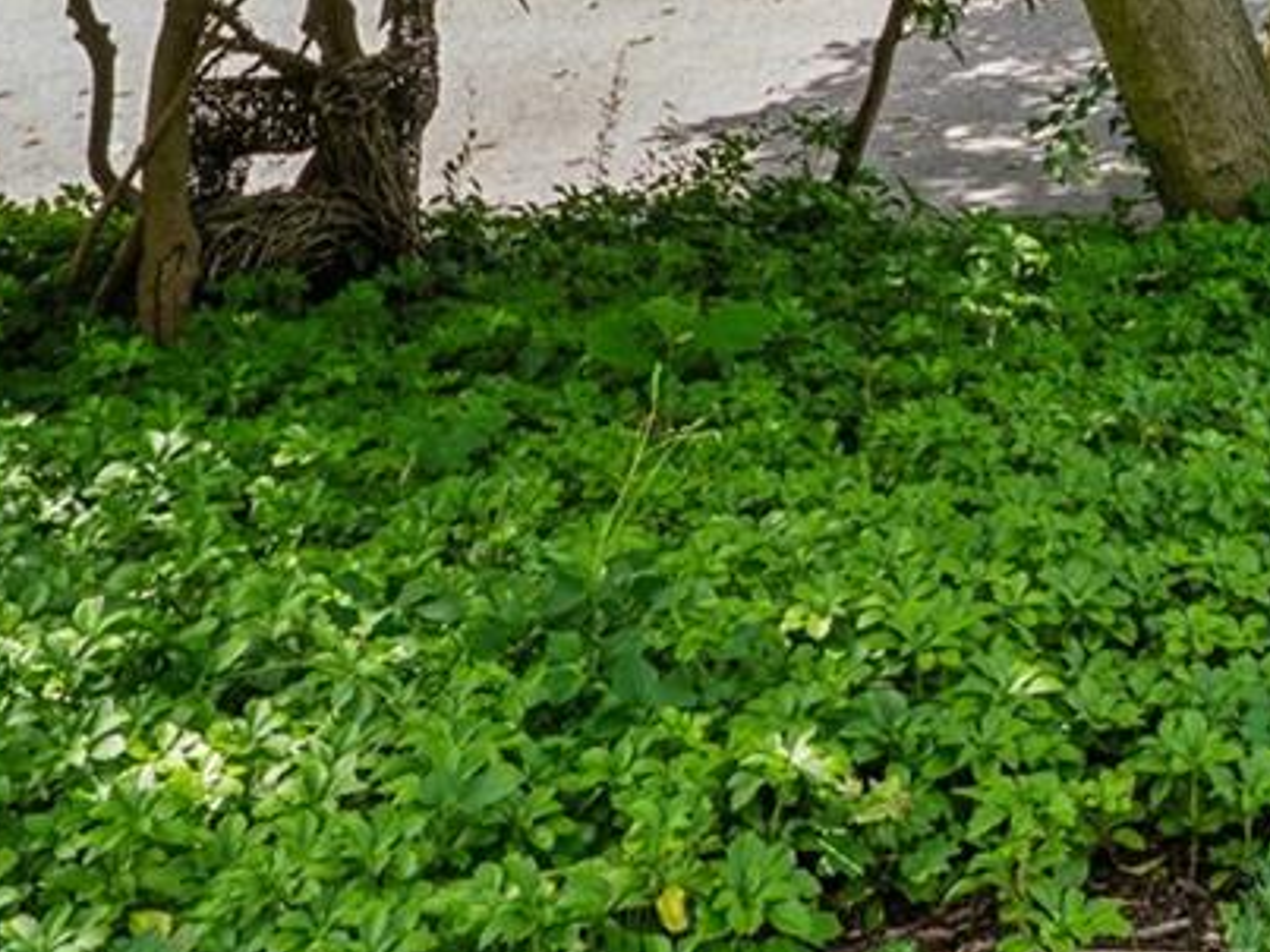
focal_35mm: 85
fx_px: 3134
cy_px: -734
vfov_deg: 15.1
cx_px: 2020
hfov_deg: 19.3
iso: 200
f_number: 11
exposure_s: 1/40
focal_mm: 17.5
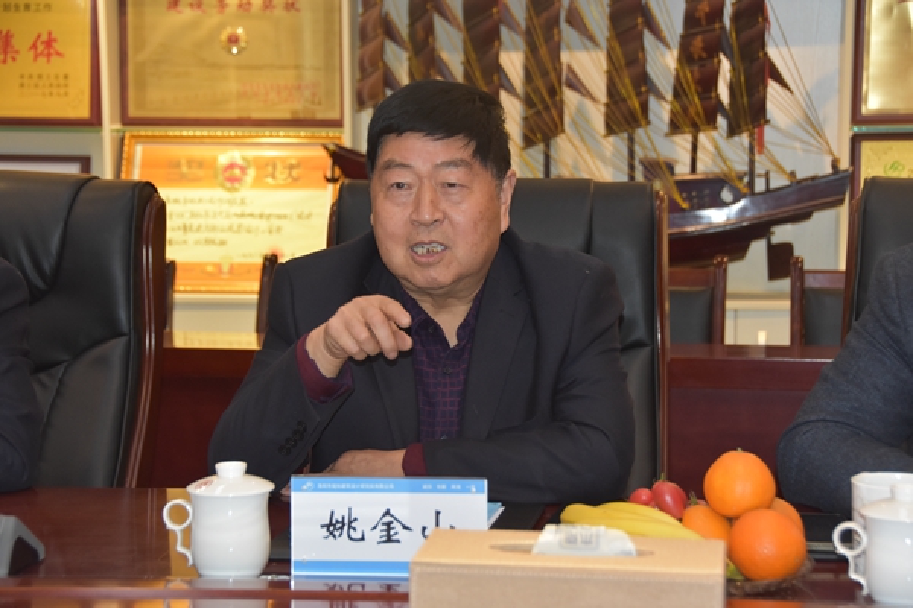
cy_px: 304
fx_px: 2282
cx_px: 456
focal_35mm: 90
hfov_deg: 22.6
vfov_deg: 15.2
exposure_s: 1/60
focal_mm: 60
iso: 1100
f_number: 4.8
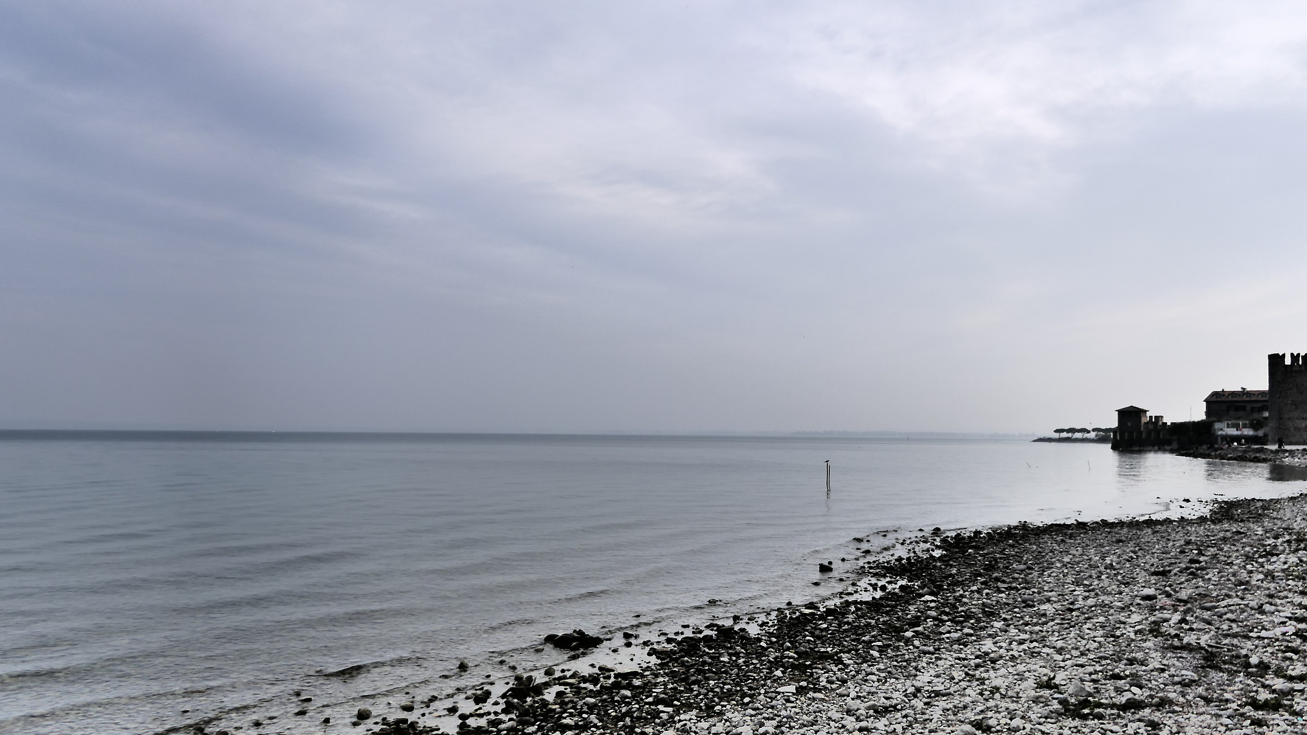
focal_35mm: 27
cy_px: 420
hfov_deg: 69.8
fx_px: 936
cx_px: 699
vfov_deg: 42.8
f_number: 4
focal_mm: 8.8
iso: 125
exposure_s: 1/400
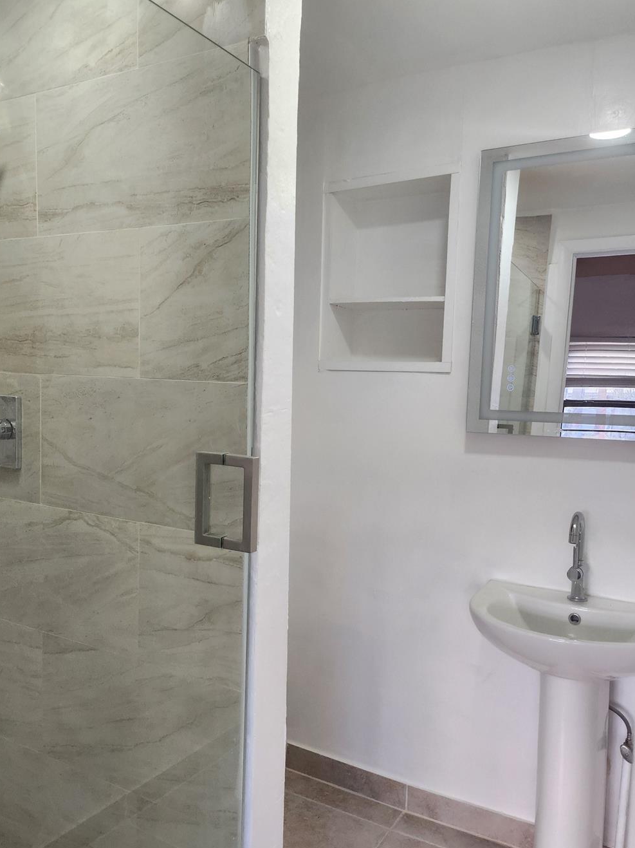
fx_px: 685
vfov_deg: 63.4
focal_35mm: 28
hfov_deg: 49.7
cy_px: 439
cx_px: 300
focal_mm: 5
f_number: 1.8
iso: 160
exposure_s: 1/180
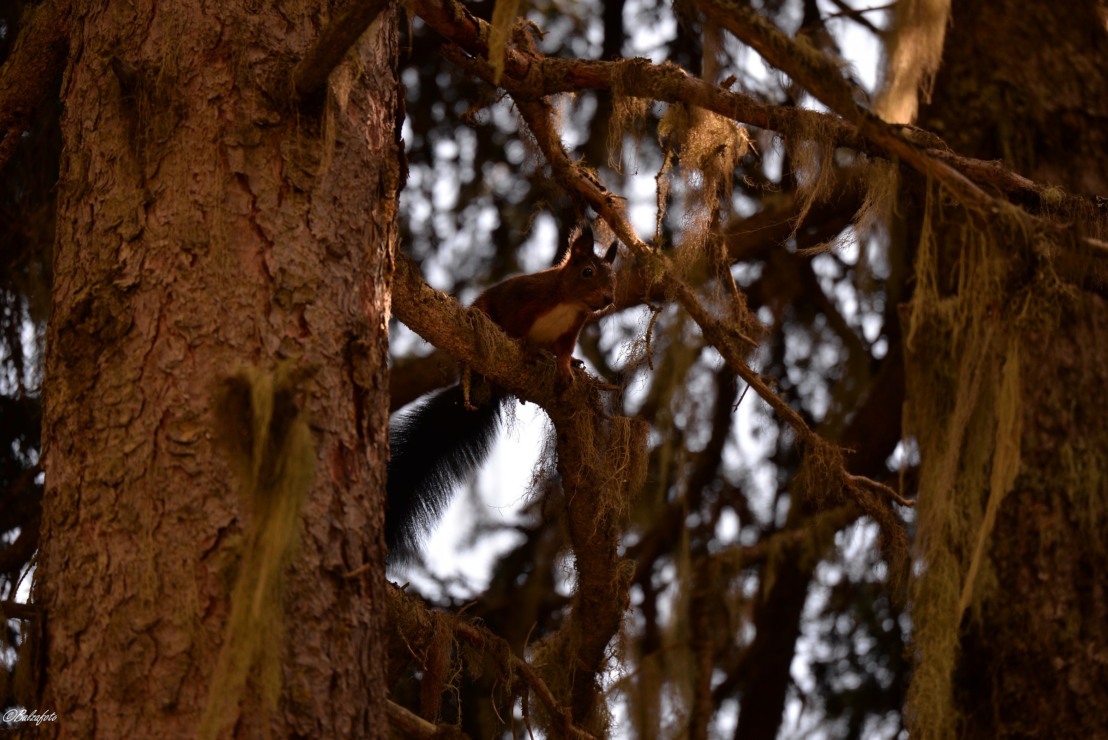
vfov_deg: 3.4
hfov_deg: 5.2
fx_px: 12315
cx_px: 554
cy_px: 370
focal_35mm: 400
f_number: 5.6
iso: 360
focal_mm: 400
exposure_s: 1/400
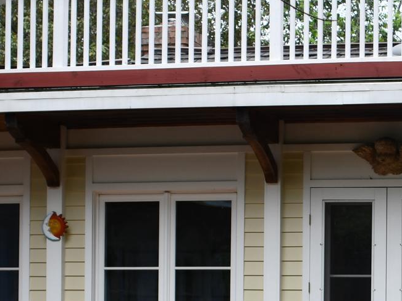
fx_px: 1475
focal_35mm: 127
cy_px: 335
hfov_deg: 15.2
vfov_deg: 11.5
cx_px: 424
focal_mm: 28
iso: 200
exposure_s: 1/250
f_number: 8
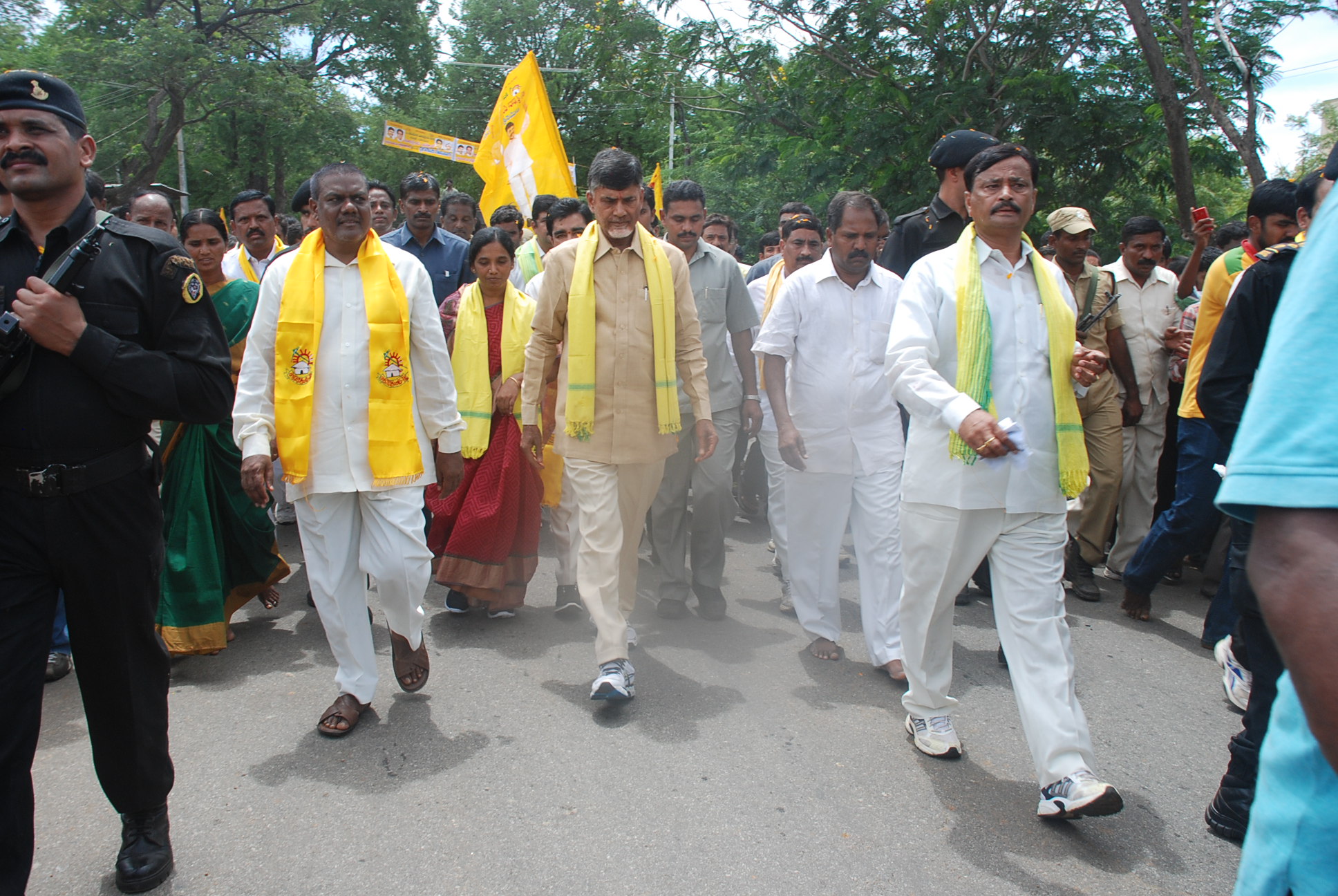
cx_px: 669
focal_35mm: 33
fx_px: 1228
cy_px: 448
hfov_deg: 57.2
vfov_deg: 40.1
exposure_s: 1/250
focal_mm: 22
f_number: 8
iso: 250
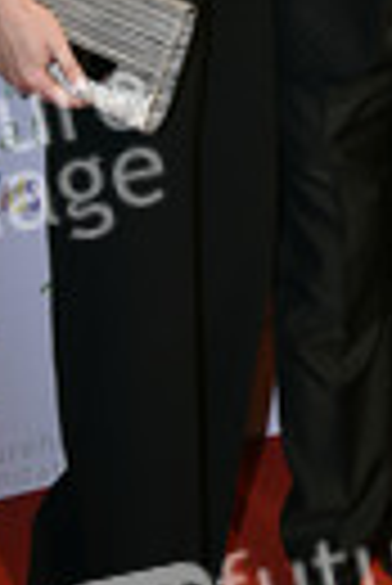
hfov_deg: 11.6
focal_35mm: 117
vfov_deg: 17.0
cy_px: -45
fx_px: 1906
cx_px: 424
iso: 1600
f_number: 6.3
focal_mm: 38
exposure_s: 1/125
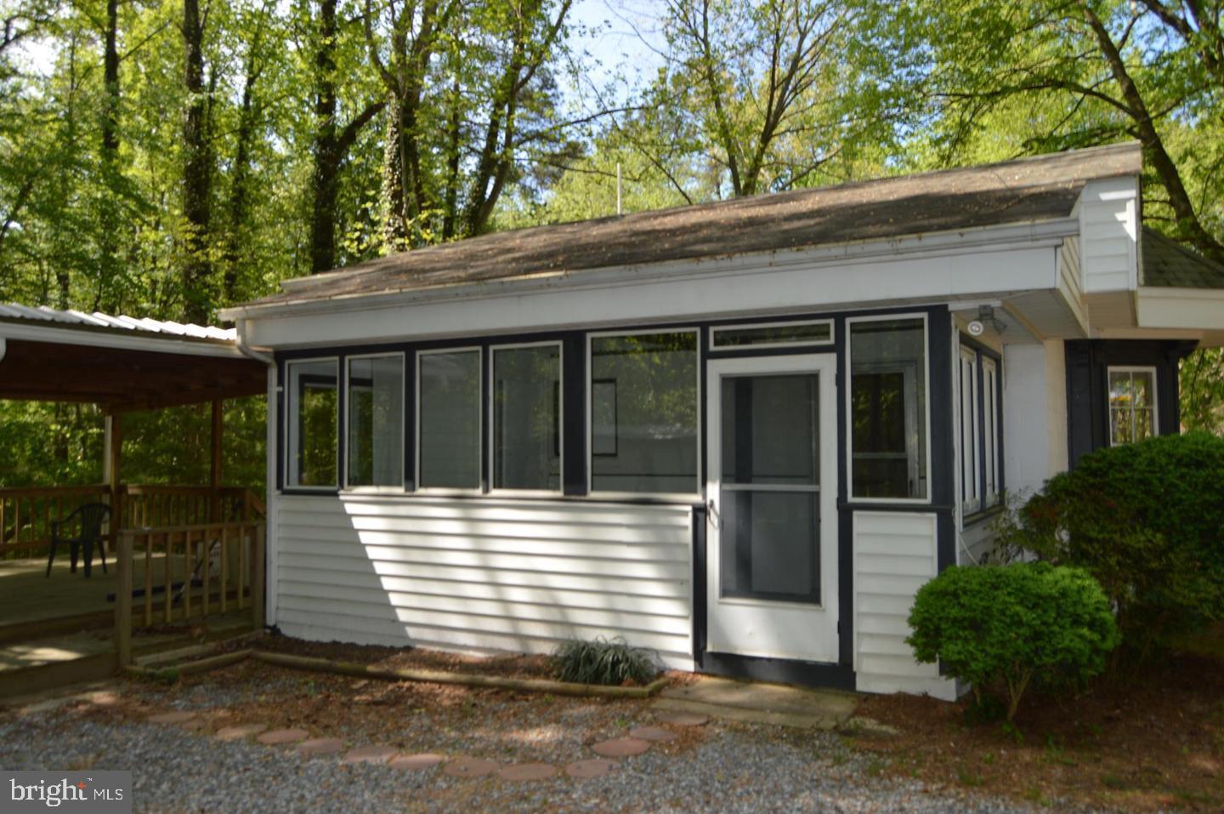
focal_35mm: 27
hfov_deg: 67.4
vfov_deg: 47.8
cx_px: 612
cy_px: 407
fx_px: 917
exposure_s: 1/200
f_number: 5
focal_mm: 18
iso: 100
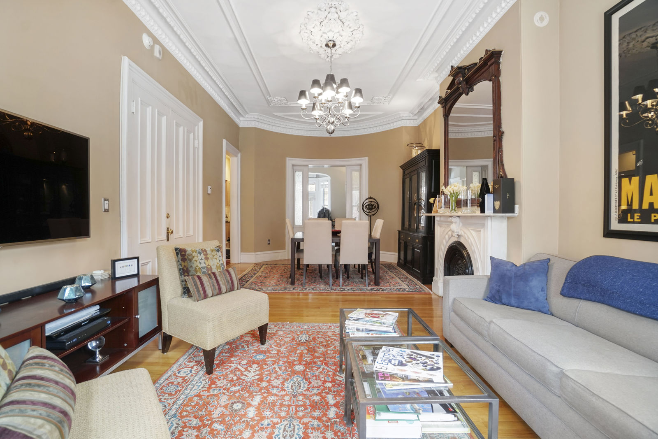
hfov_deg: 100.4
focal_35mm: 15
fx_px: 274
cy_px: 220
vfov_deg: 77.3
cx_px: 329
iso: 320
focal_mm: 10
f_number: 7.1
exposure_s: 1/4
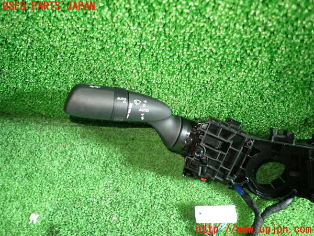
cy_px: 118
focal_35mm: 25
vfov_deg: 54.9
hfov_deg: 69.4
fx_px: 227
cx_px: 157
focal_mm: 4.5
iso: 320
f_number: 2
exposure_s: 1/30
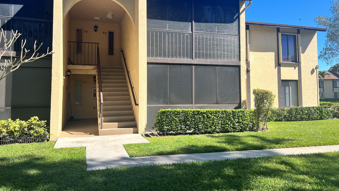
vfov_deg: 40.1
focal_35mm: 29
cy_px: 81
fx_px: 261
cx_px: 167
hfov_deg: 66.1
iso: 50
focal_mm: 5.7
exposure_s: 1/2353
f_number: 1.5
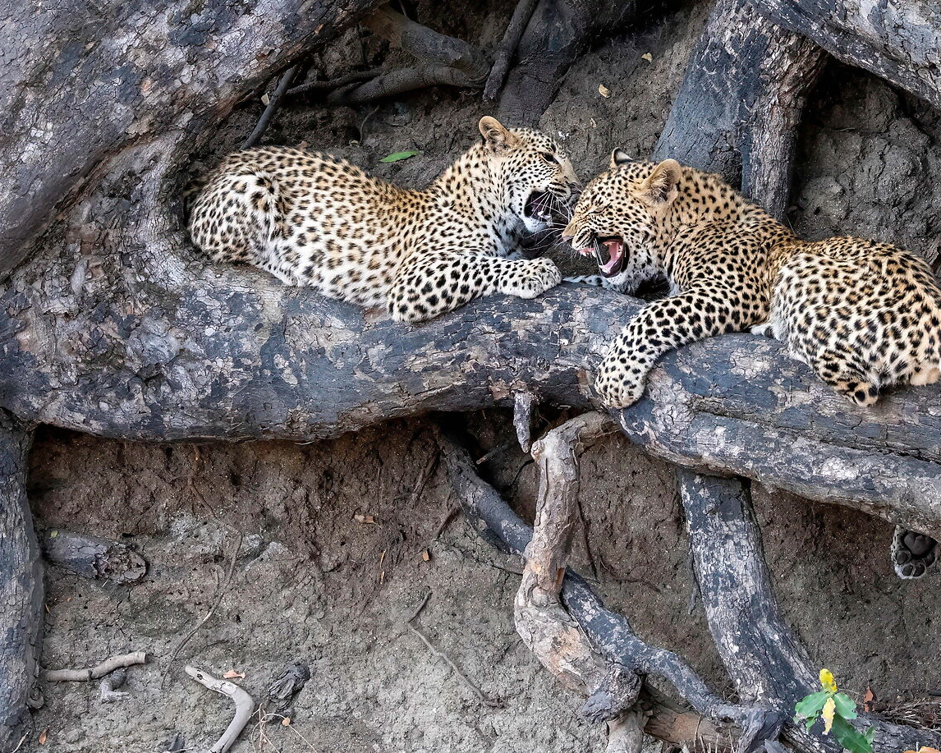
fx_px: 4651
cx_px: 568
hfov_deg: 11.5
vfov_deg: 9.2
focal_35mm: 167
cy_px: 234
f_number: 5.6
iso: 1600
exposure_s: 1/800
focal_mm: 85
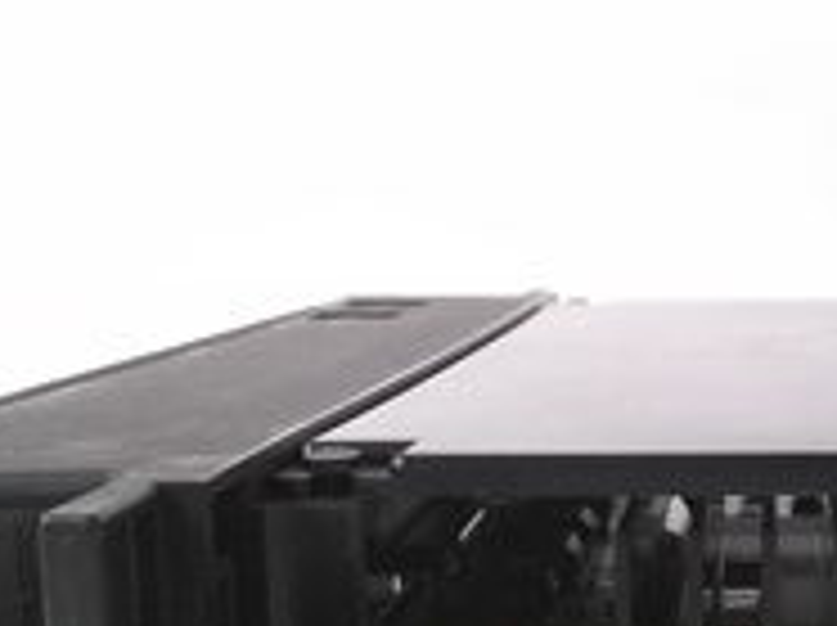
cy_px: 417
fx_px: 1690
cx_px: 778
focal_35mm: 70
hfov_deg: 26.7
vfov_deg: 20.9
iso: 368
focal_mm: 3.63
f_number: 1.8
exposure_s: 1/25
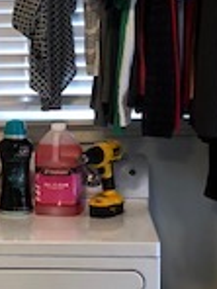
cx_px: -23
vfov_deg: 16.3
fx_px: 1011
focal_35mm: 121
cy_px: 180
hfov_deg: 12.0
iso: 80
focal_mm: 4
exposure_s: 1/15
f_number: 1.8
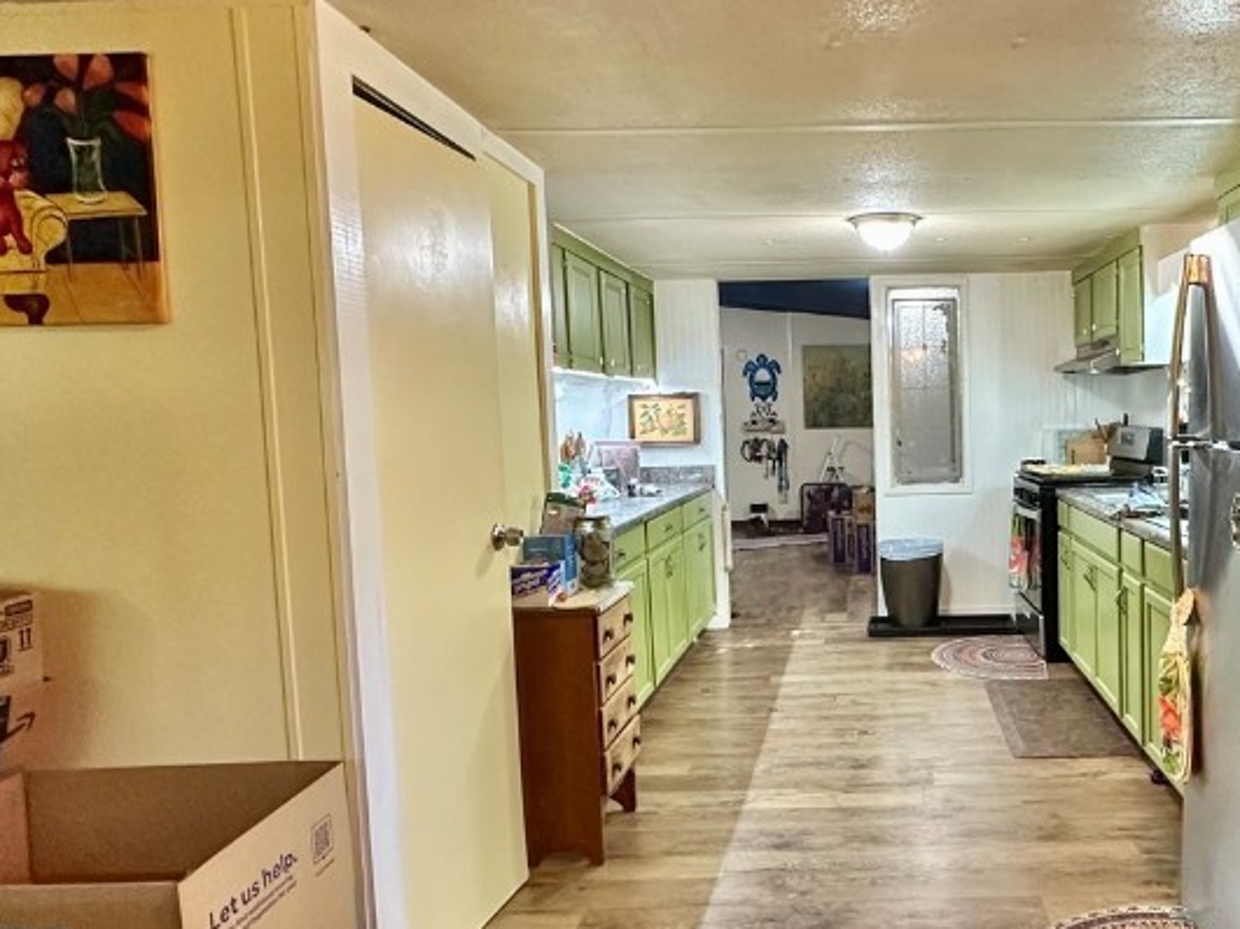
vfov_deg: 51.3
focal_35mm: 27
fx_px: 967
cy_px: 488
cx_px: 878
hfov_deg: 62.8
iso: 400
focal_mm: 2.22
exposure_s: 1/60
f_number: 2.2
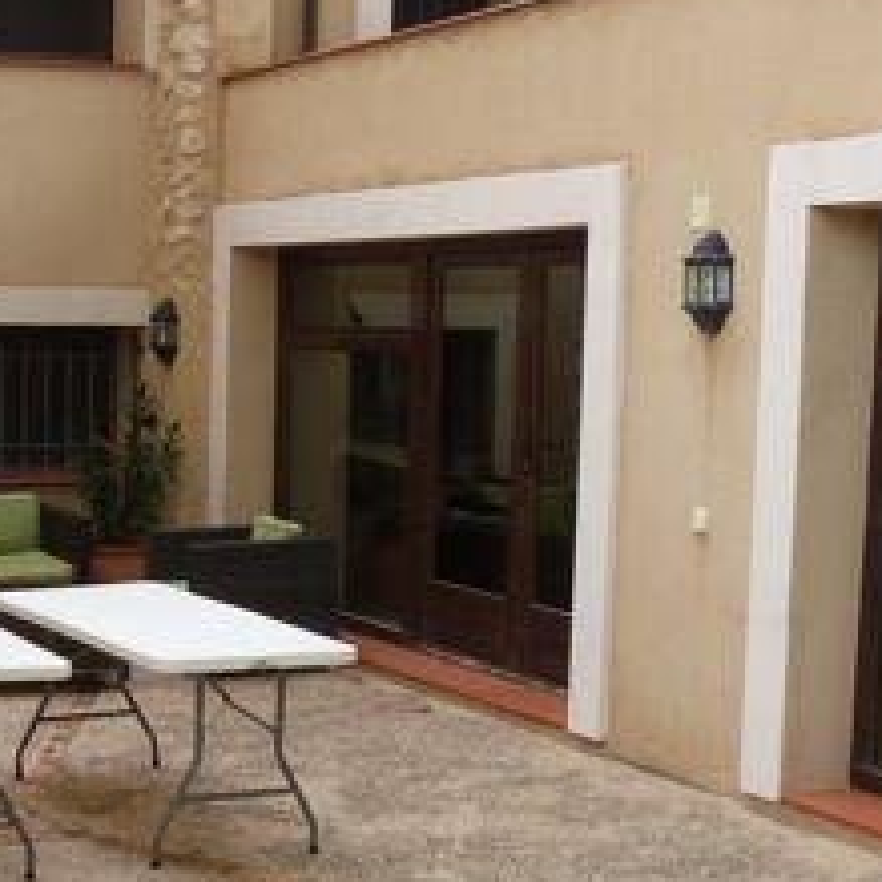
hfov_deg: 23.5
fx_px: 2047
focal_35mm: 71
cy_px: 568
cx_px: 42
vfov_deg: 24.2
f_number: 4
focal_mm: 4.5
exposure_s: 1/100
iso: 100
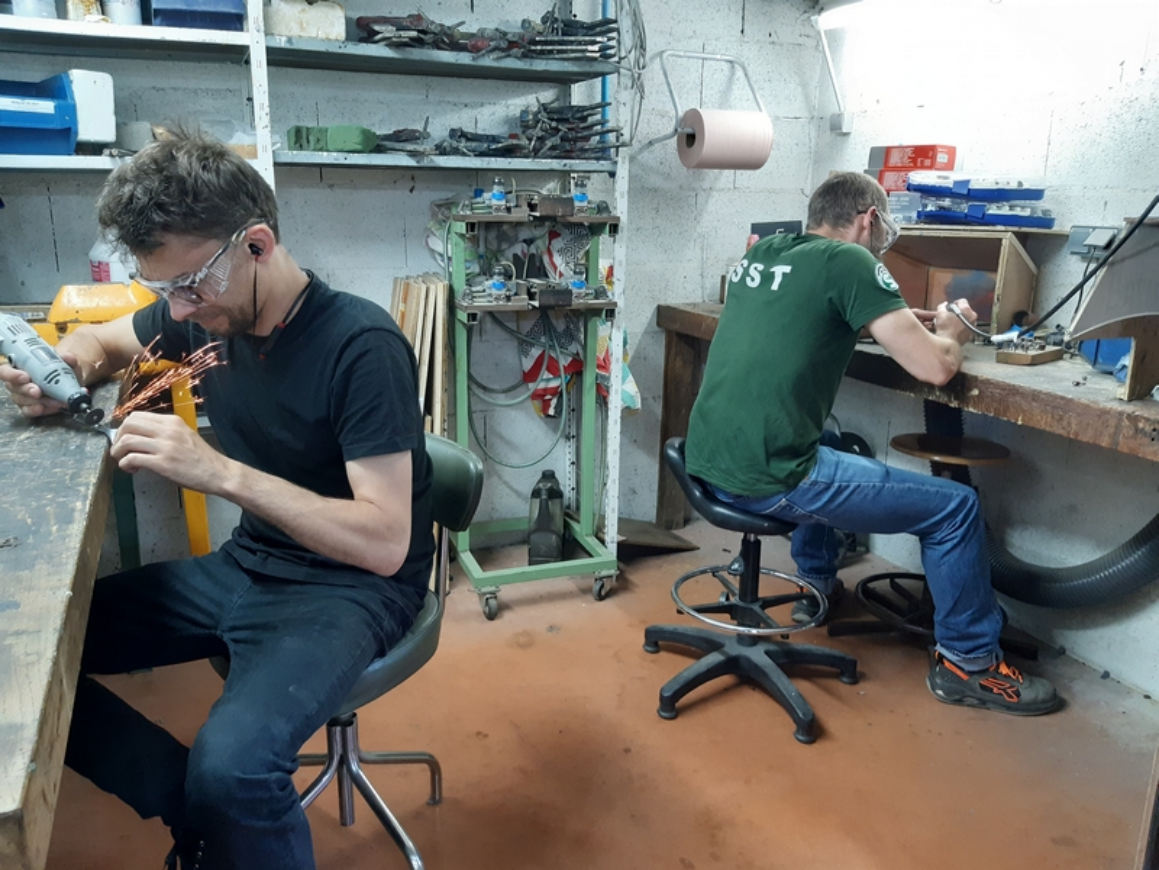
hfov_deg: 67.3
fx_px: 871
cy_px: 435
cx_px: 580
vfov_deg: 53.1
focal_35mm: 26
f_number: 1.7
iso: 250
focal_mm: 3.92
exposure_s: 1/50
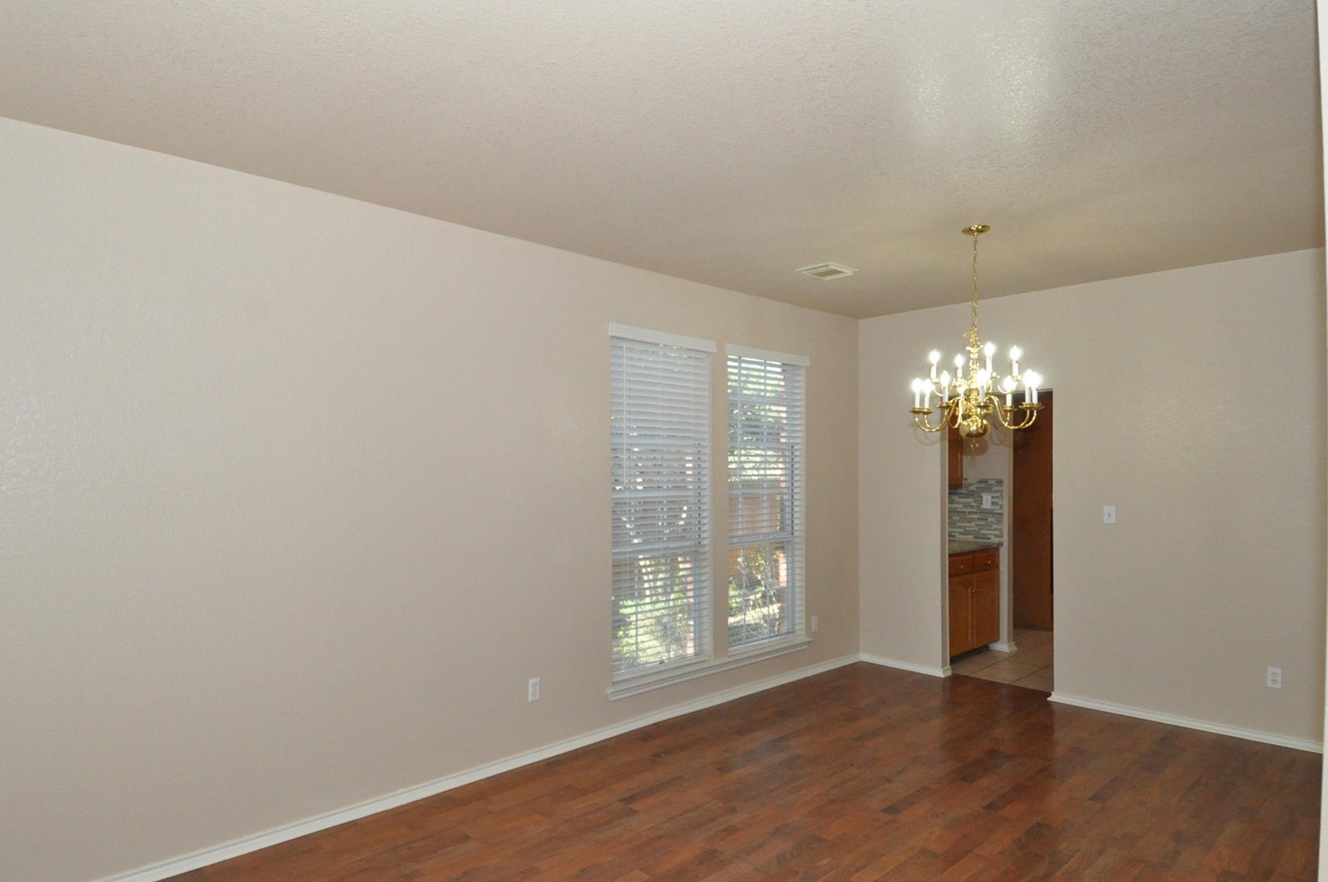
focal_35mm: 20
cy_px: 481
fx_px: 737
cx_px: 597
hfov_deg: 83.8
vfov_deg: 61.7
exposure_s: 1/160
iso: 2000
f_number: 7.1
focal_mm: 12
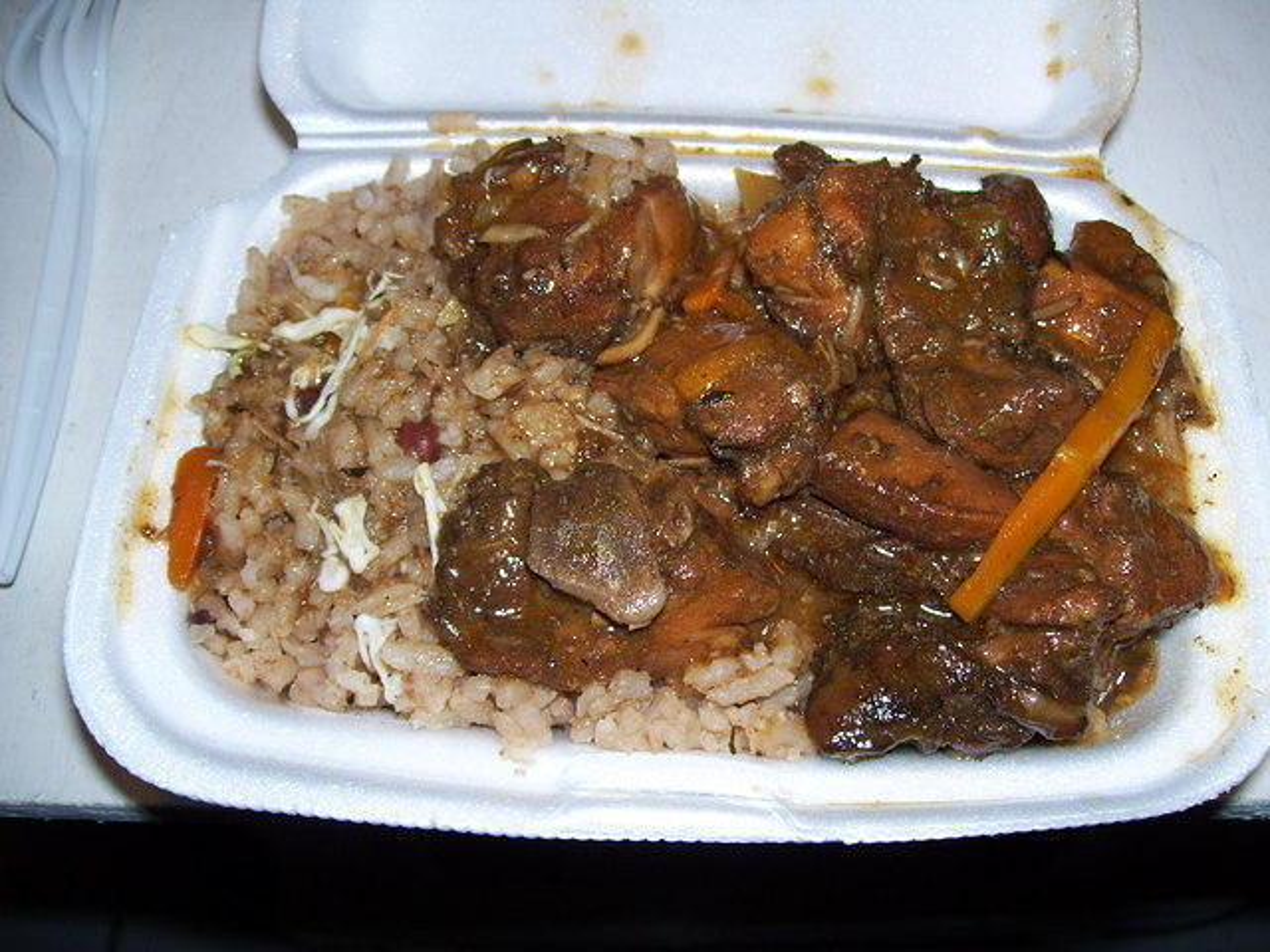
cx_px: 635
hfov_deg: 51.4
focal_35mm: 36
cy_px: 476
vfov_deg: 39.7
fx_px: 1321
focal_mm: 6
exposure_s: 1/60
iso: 80
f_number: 2.7
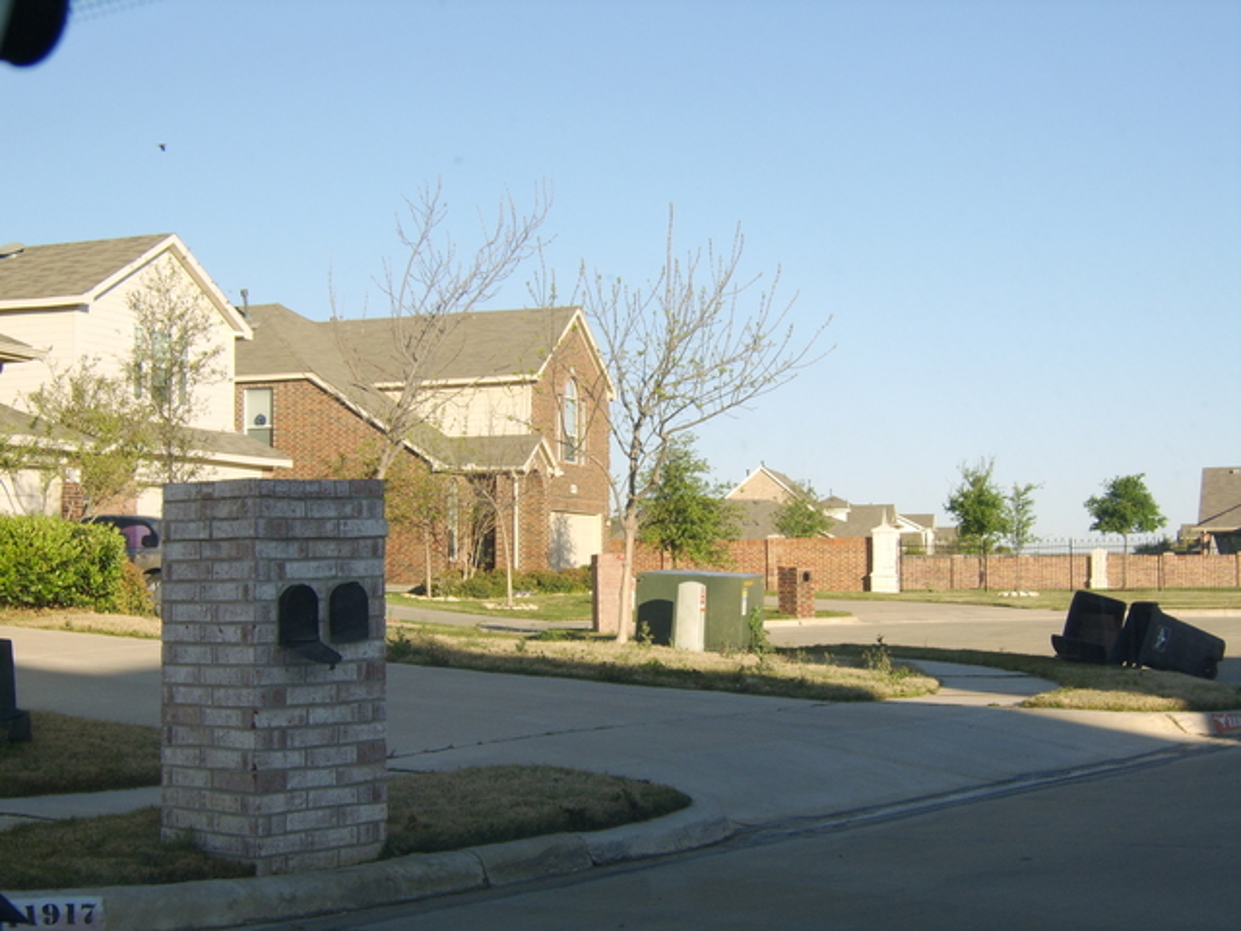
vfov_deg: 31.5
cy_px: 466
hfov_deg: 41.2
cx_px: 620
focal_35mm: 46
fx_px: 1649
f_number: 6.7
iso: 71
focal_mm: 11.93
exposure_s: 1/136
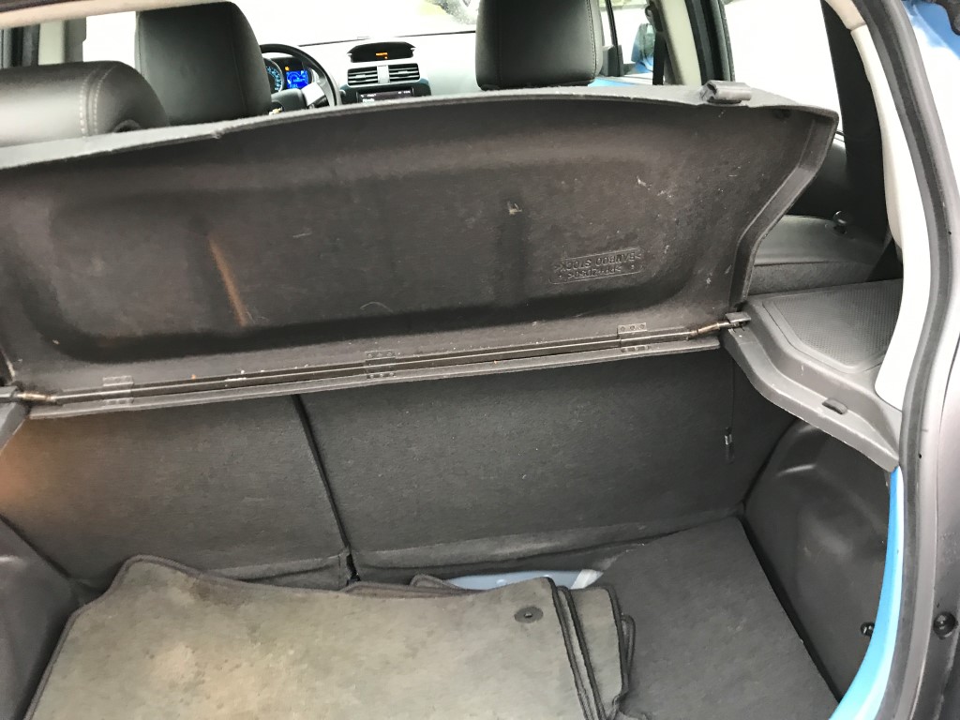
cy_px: 360
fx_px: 777
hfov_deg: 63.4
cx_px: 480
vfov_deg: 49.7
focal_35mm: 28
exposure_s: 1/15
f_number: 1.8
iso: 64
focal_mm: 3.99
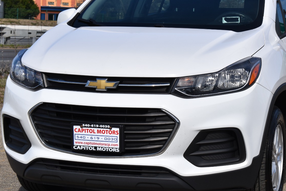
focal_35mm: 119
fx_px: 943
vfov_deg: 11.5
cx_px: 175
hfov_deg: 17.2
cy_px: 92
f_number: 10
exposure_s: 1/400
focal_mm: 55
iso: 200
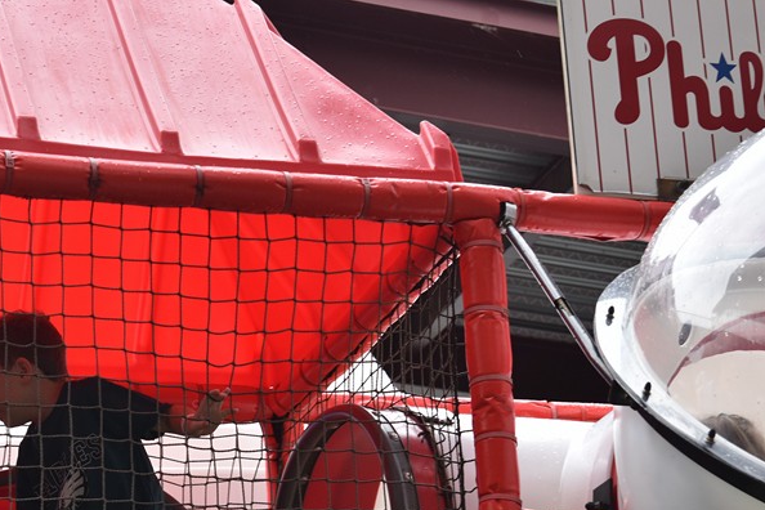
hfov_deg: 14.8
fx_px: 2950
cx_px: 278
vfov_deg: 9.9
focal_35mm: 139
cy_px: 408
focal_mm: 55
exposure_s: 1/160
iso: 400
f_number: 6.3
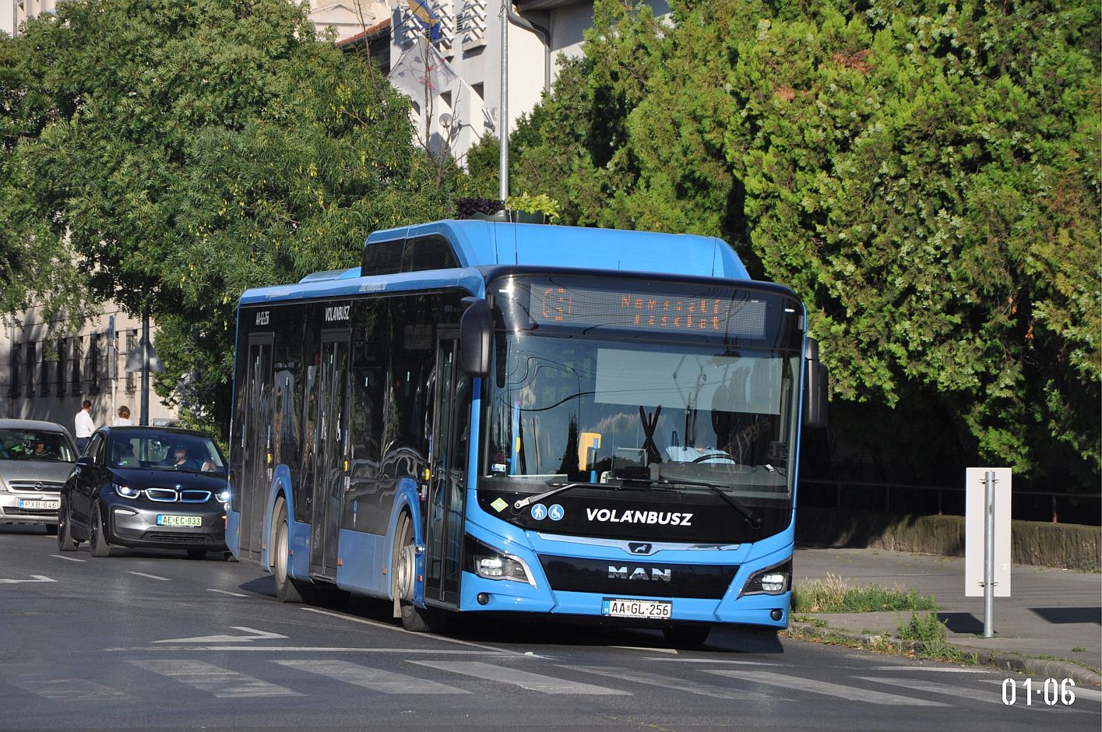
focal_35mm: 158
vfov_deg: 8.7
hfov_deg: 13.1
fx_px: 4816
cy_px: 366
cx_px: 551
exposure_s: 1/1600
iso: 400
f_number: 5.6
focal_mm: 105
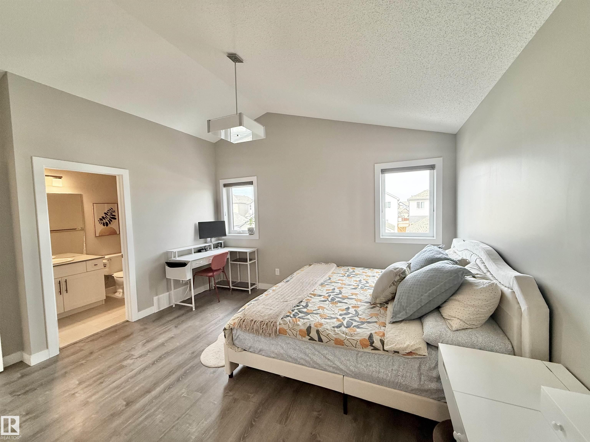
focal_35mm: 14
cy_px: 221
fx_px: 239
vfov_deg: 85.7
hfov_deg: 102.1
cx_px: 295
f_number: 2.2
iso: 160
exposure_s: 1/120
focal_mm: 2.22
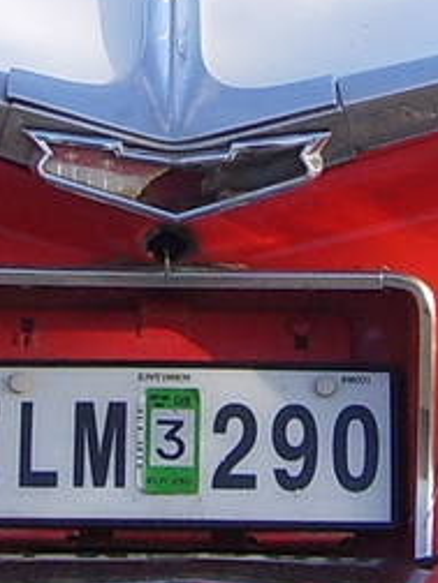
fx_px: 3745
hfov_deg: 6.7
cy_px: 113
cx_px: 183
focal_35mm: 222
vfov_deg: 8.9
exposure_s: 1/250
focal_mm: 5.8
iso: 50
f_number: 2.8
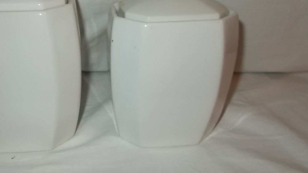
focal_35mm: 40
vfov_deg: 29.6
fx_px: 327
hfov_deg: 49.6
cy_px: 68
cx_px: 103
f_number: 3.2
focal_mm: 4.6
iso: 200
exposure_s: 1/25
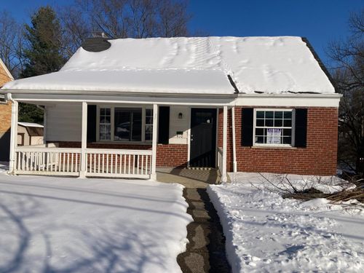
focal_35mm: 28
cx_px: 182
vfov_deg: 49.7
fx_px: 294
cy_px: 136
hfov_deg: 63.4
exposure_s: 1/5405
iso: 25
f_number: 1.8
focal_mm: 3.99
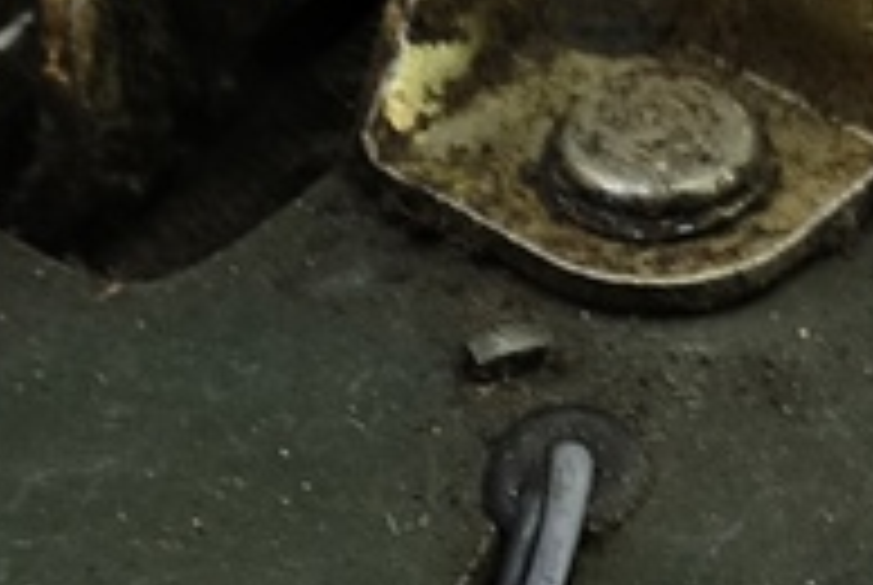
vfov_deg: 10.7
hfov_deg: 16.2
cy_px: 729
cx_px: 292
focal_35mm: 126
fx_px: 3060
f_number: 1.6
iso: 132
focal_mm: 4.11
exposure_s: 1/33.3
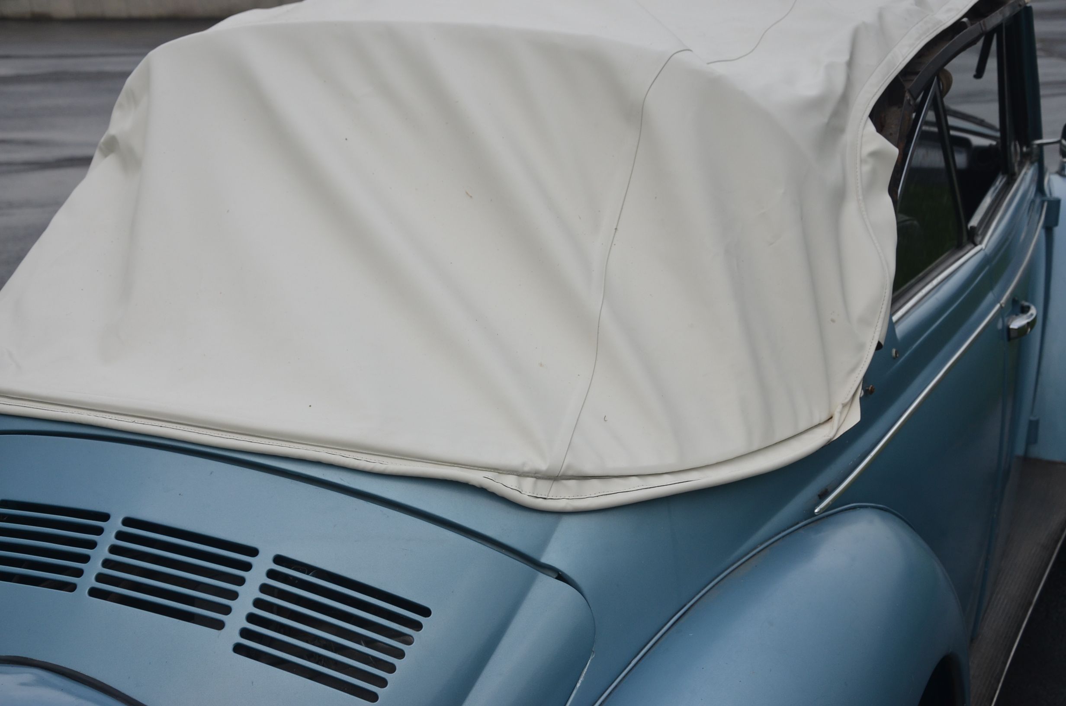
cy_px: 353
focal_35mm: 51
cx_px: 533
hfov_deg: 39.0
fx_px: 1507
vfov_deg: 26.4
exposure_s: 1/125
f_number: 5.6
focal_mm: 34
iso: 400
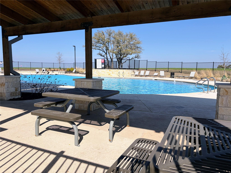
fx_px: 174
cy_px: 86
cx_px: 116
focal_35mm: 26
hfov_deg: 67.3
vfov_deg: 53.1
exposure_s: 1/4950
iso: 50
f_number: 1.6
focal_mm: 5.96
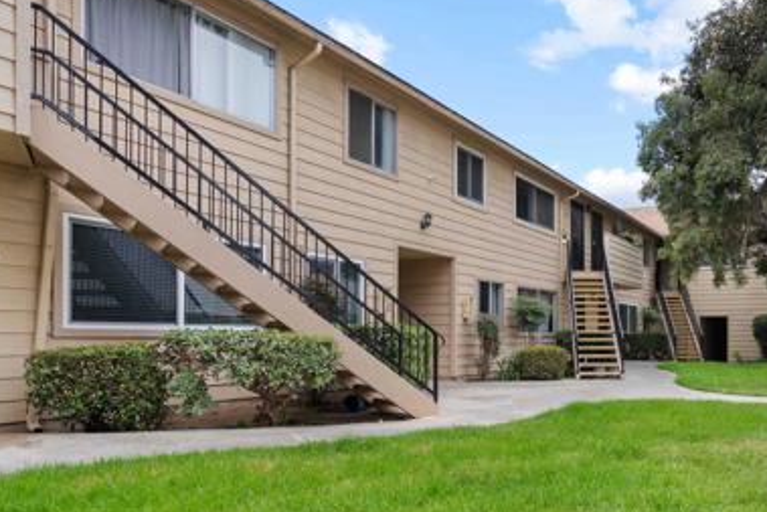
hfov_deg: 64.0
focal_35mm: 27
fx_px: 575
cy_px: 305
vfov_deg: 47.7
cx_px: 561
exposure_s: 1/60
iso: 200
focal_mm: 16
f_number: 4
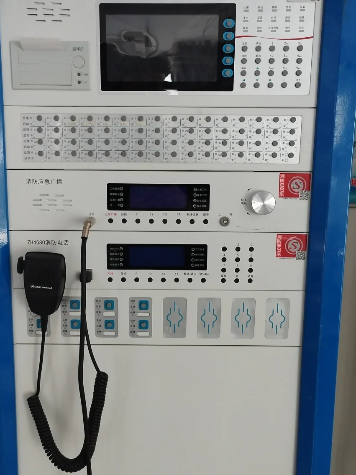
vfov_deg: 55.4
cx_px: 161
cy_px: 235
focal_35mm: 33
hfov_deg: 42.9
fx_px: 453
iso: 1717
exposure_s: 1/100
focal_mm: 6.24
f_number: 1.8
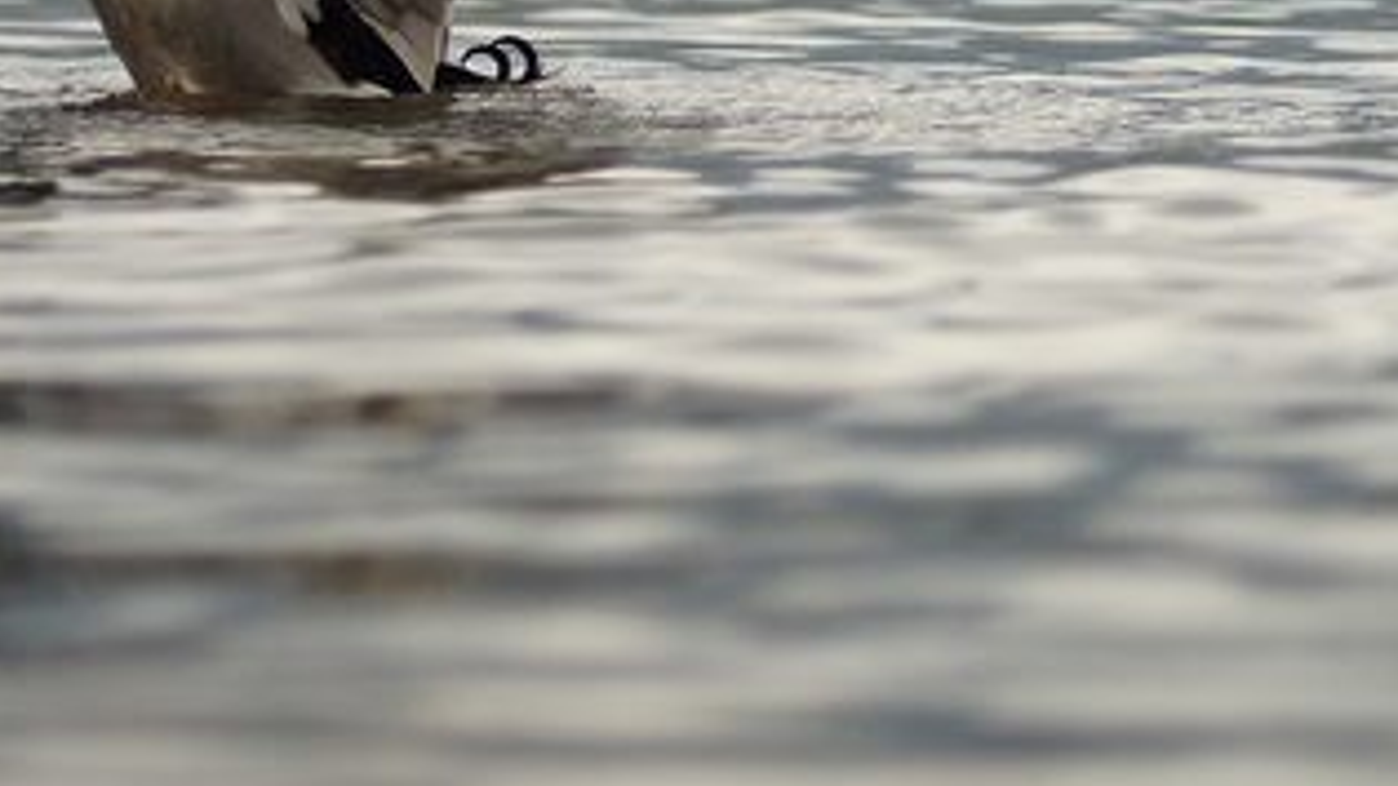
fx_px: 9413
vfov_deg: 4.8
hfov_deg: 8.5
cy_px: -82
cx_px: 151
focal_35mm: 254
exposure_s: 1/1600
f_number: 4
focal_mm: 85
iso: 1600
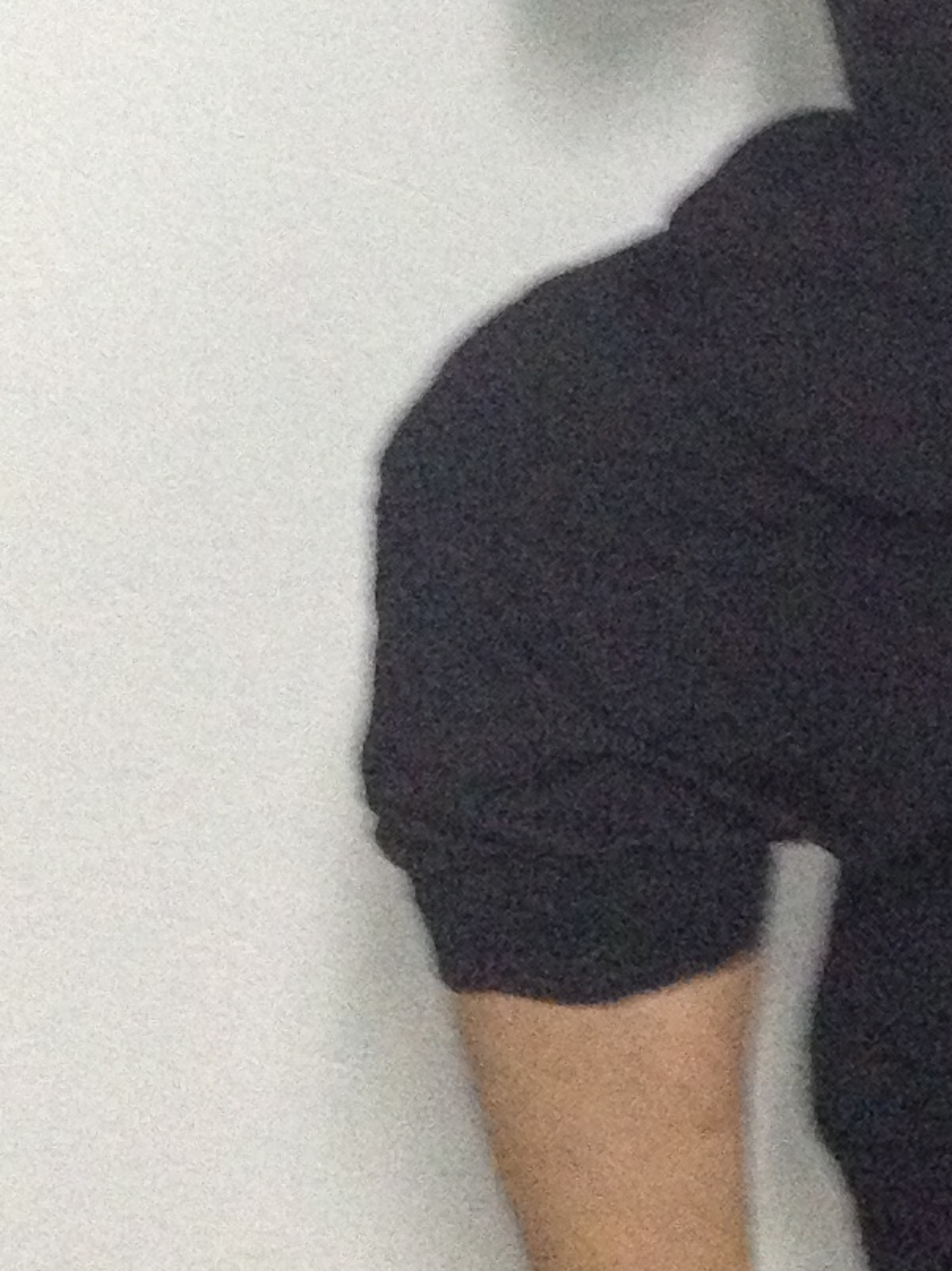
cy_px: -103
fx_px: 5211
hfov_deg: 10.2
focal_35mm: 142
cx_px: 1212
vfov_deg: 13.6
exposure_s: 1/17
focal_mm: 4.28
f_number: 2.4
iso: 400
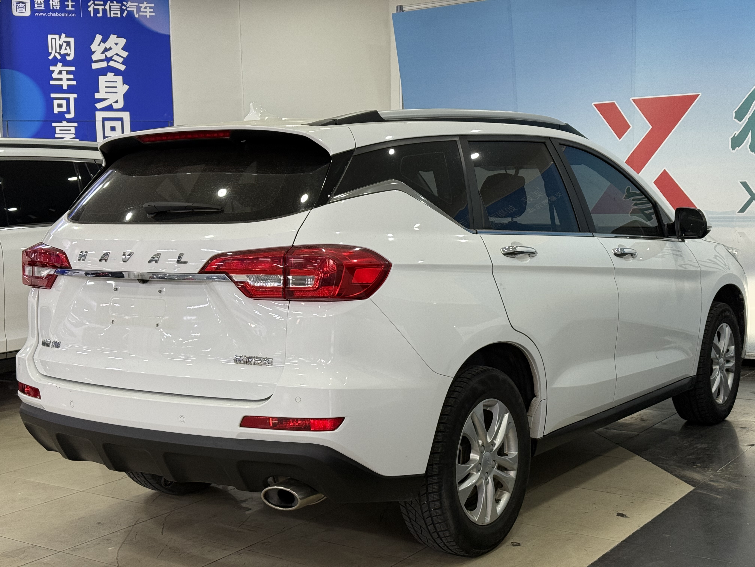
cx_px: 378
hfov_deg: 39.7
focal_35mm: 48
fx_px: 1047
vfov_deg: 30.3
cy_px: 284
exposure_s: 1/50
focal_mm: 6.76
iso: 80
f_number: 1.78
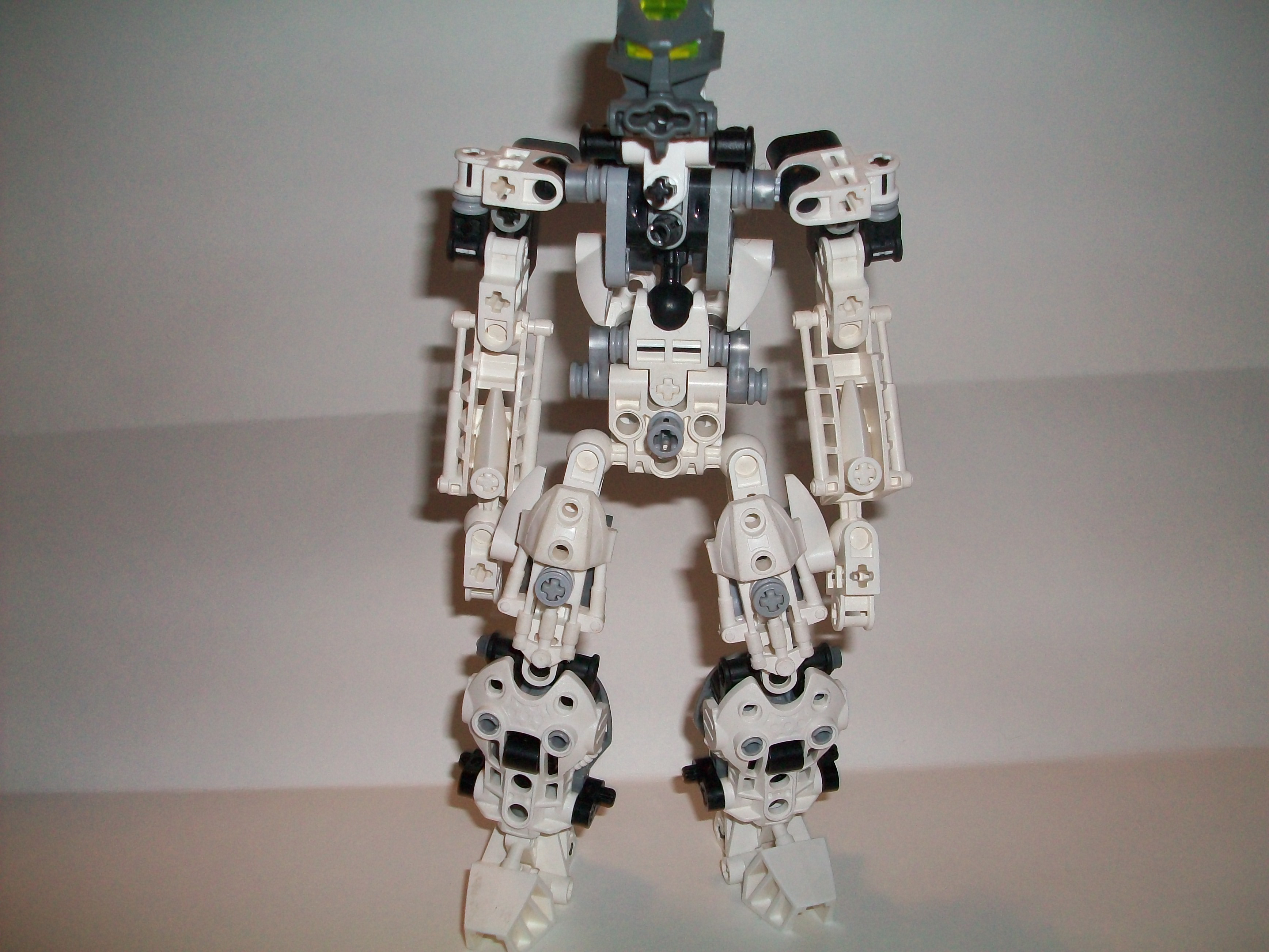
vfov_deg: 41.8
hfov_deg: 54.0
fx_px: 1246
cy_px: 476
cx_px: 634
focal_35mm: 34
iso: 120
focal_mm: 5.7
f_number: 2.8
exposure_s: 1/60
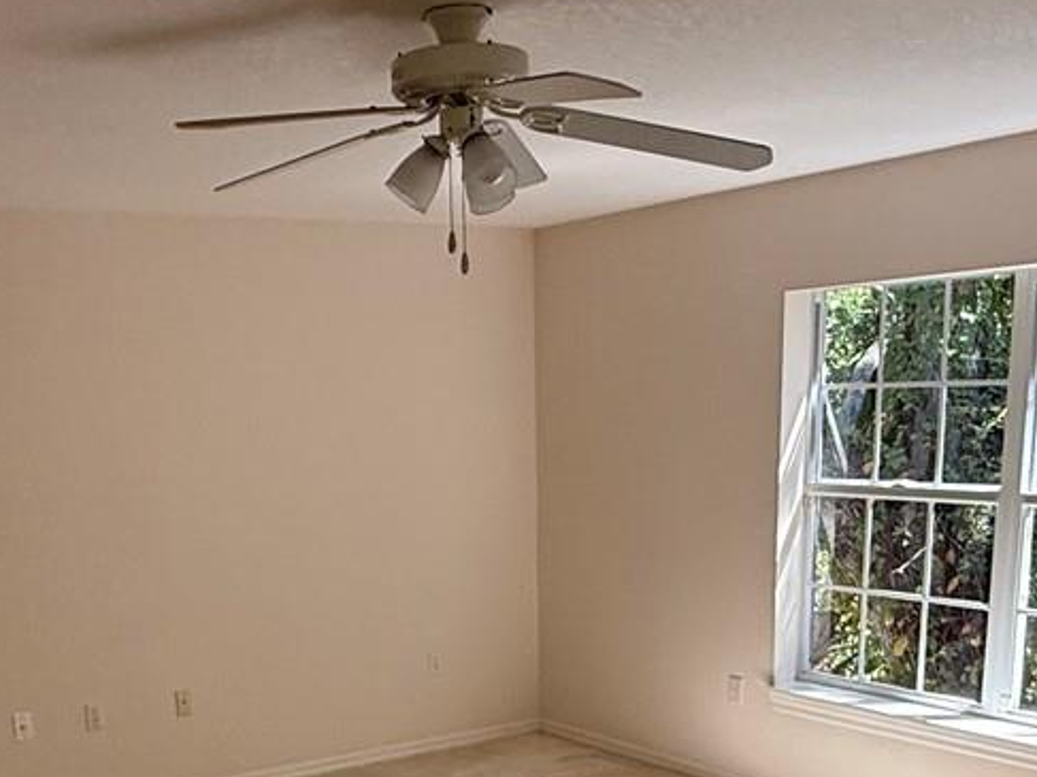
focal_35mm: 46
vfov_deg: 29.8
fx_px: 1378
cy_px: 739
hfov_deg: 41.1
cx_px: 415
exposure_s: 1/99
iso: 160
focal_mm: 2.22
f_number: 2.2
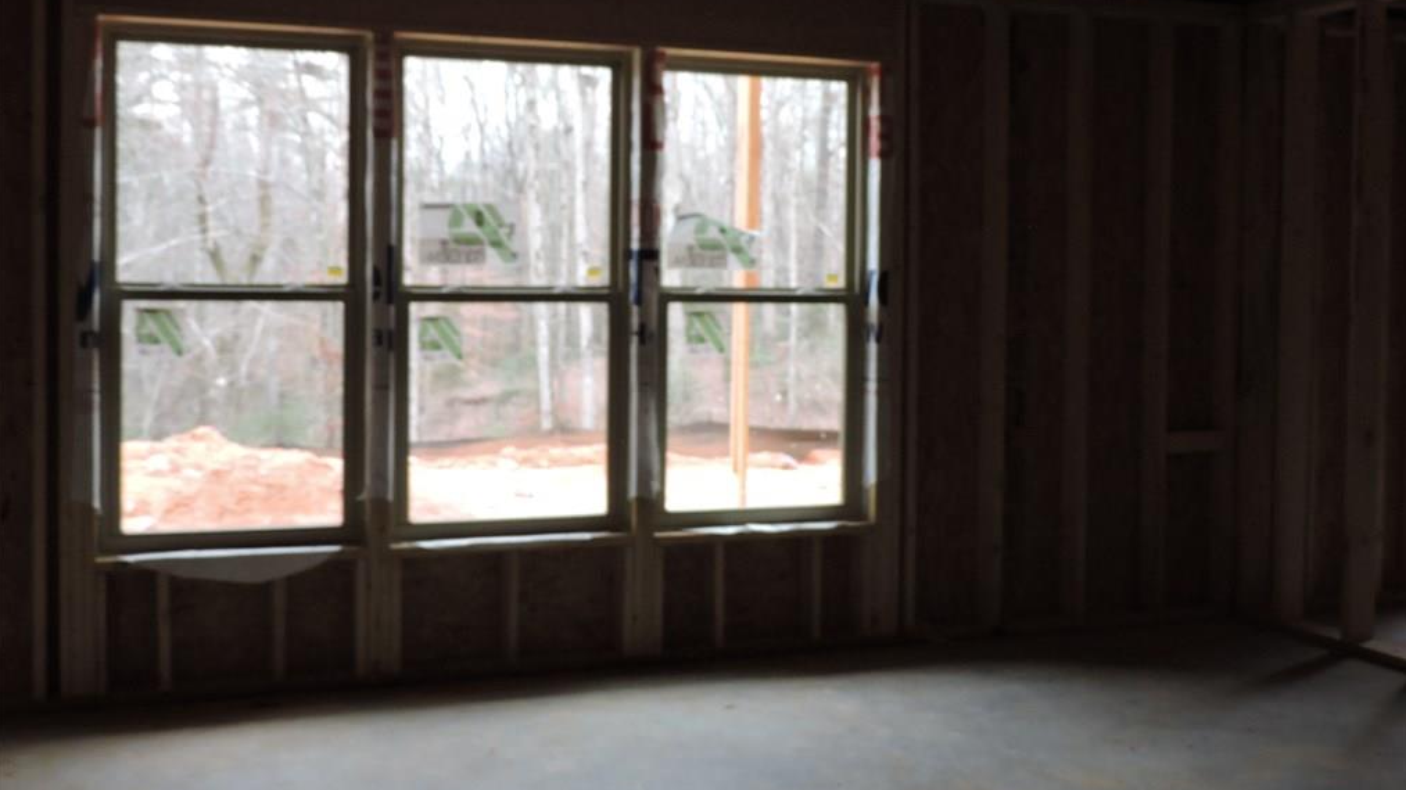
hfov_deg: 46.4
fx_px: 1640
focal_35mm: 44
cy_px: 337
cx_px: 704
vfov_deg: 27.1
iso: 400
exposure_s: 1/60
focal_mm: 7.1
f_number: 3.3
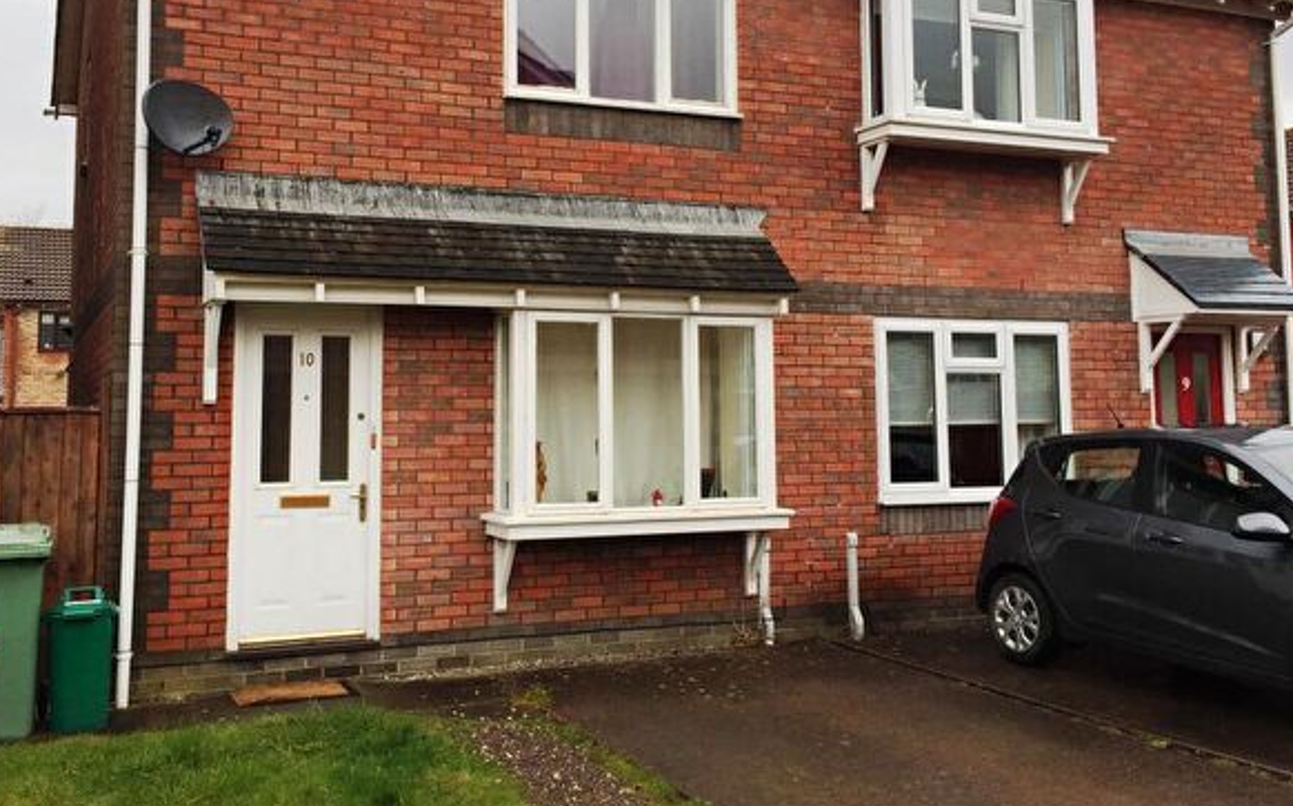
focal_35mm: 37
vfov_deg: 34.2
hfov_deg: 52.6
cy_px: 301
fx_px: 1303
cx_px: 569
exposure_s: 1/408
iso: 32
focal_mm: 4.15
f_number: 2.2
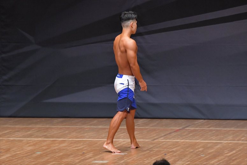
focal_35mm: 300
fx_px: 2057
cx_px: 124
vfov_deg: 4.6
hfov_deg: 6.9
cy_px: 82
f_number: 5.6
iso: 6400
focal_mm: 200
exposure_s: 1/400
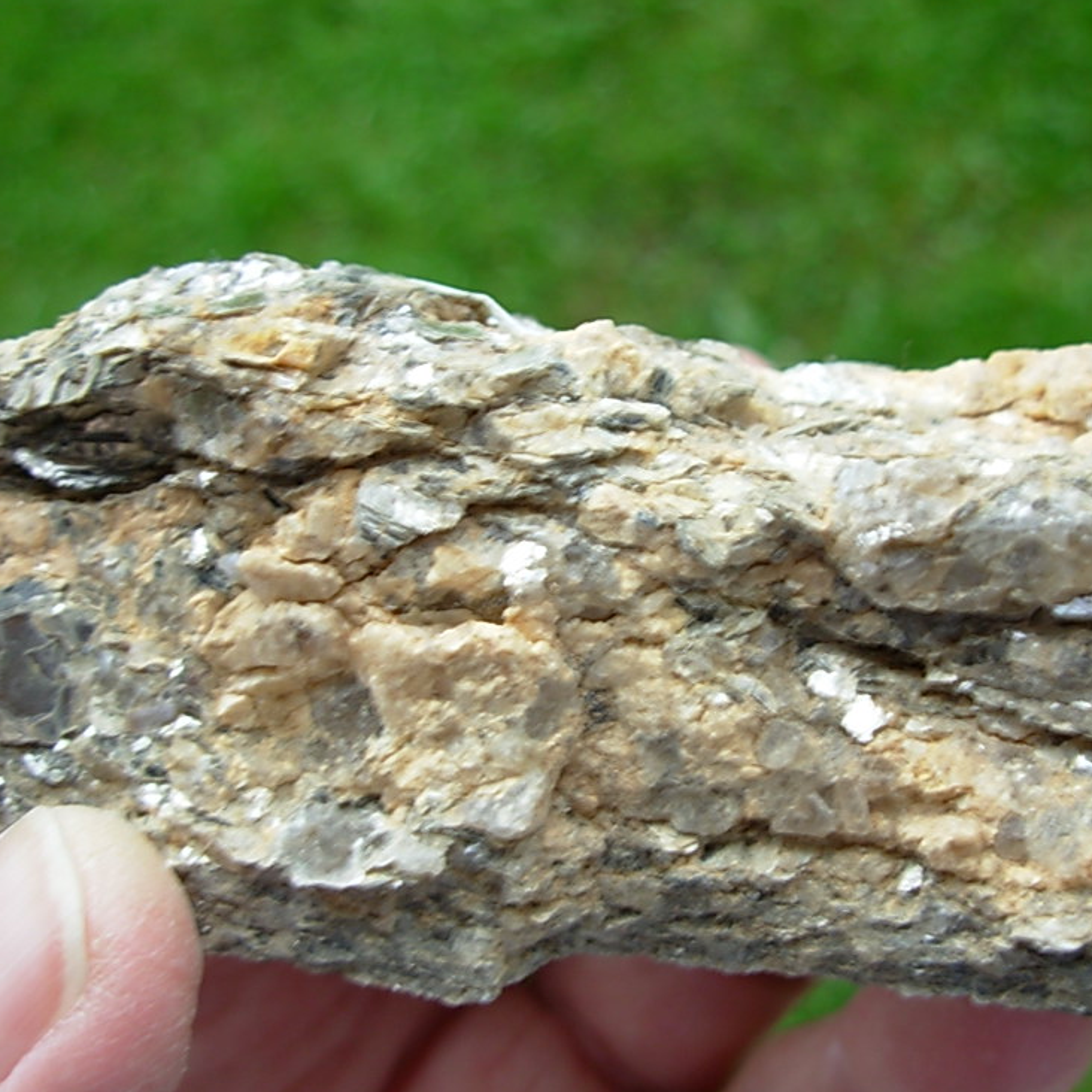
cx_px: 716
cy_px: 534
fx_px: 1677
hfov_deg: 35.7
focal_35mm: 47
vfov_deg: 36.1
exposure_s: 1/18
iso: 50
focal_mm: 6.3
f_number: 2.9
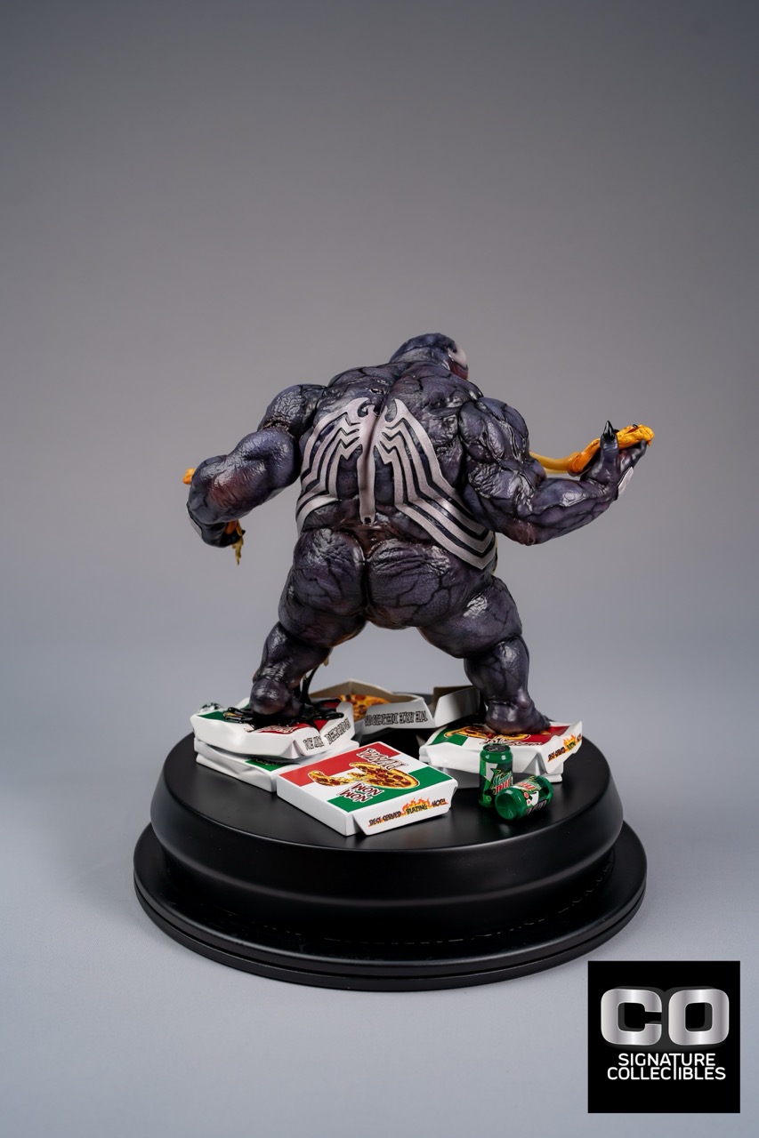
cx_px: 380
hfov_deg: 27.0
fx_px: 1582
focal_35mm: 50
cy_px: 569
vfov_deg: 39.6
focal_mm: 50
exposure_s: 1/30
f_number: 5
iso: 125
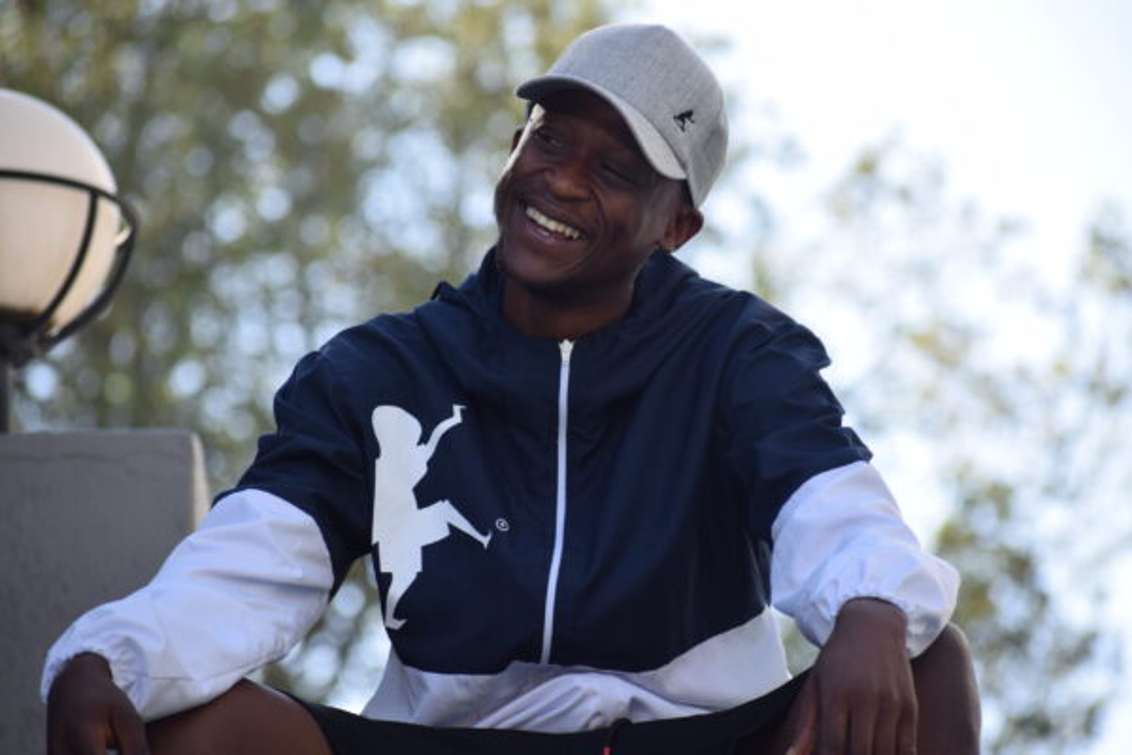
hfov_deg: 7.8
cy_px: 378
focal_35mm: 262
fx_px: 8254
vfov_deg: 5.2
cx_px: 566
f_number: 5.6
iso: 100
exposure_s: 1/125
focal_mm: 175
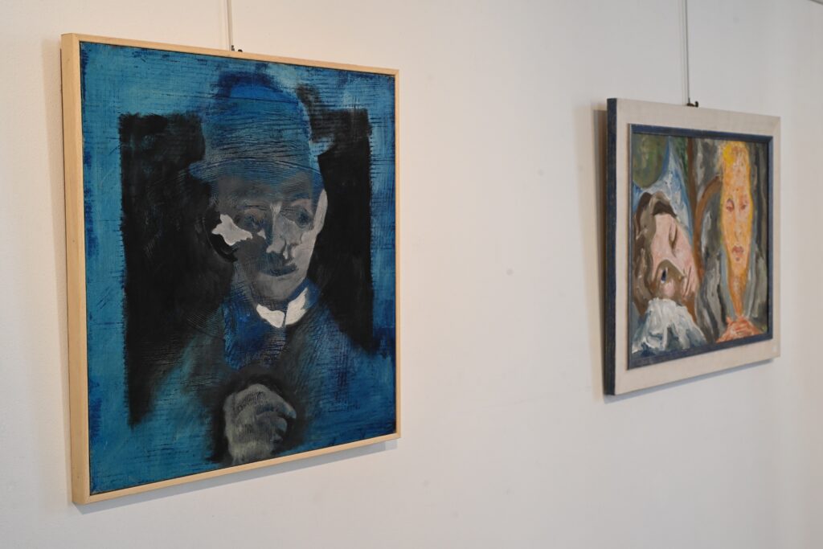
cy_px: 274
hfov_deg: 38.9
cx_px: 412
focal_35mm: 51
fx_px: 1166
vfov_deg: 26.5
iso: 1600
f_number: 9
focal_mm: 51
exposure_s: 1/100
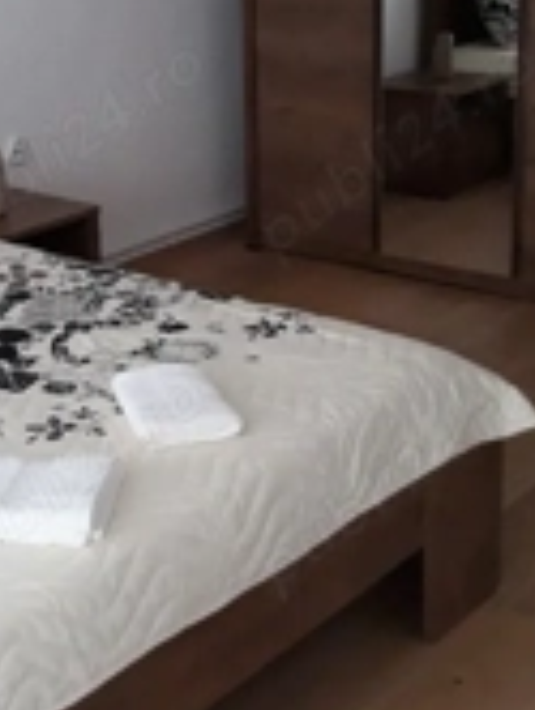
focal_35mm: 65
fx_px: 1336
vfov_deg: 29.4
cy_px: 201
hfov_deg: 22.5
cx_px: 150
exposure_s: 1/25
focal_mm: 3.71
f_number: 1.7
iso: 200
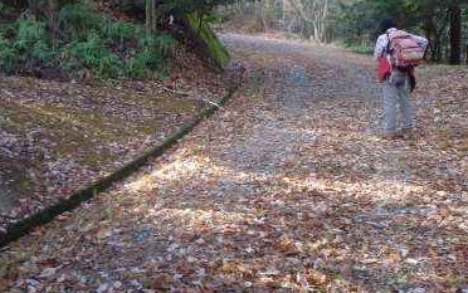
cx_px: 204
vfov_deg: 25.0
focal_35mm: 51
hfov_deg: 39.5
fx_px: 651
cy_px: 68
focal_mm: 5
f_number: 3.9
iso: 200
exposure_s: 1/50
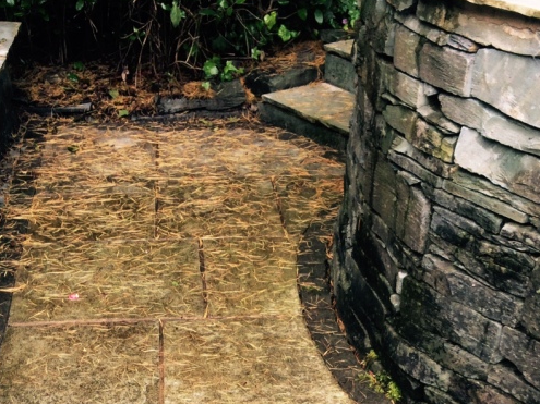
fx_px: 936
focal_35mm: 60
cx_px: 291
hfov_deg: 32.2
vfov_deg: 21.9
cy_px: 530
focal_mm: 4.15
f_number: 2.2
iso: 50
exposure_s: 1/120
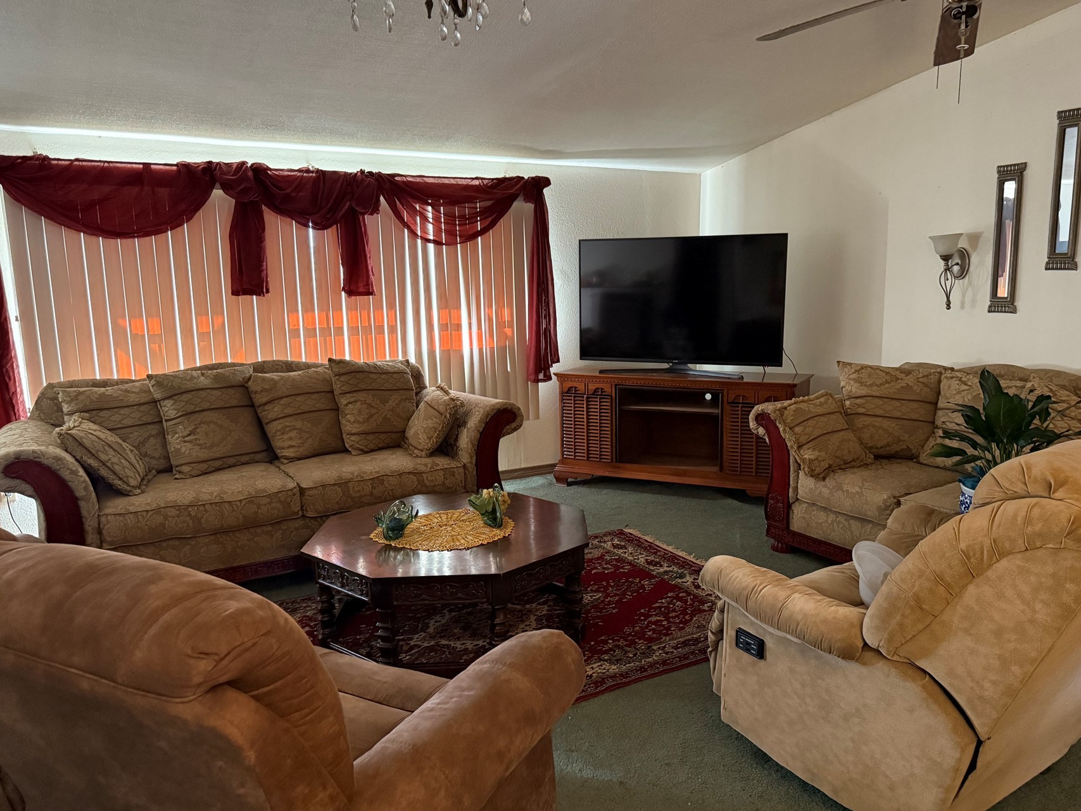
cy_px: 430
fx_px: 843
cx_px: 604
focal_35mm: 27
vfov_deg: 51.3
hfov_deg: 65.1
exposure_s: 1/40
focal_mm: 6.76
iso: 1000
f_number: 1.78
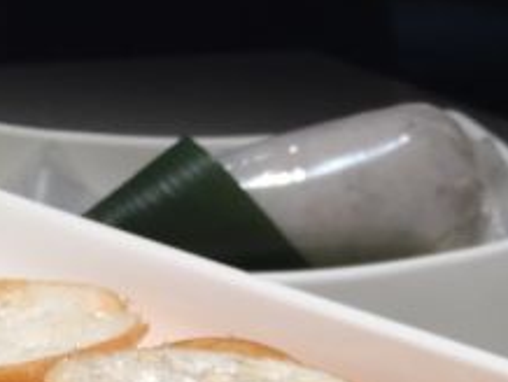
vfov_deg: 14.6
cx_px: 468
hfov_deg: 20.6
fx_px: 1366
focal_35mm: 93
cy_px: 600
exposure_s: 1/50
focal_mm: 4.15
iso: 32
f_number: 2.2
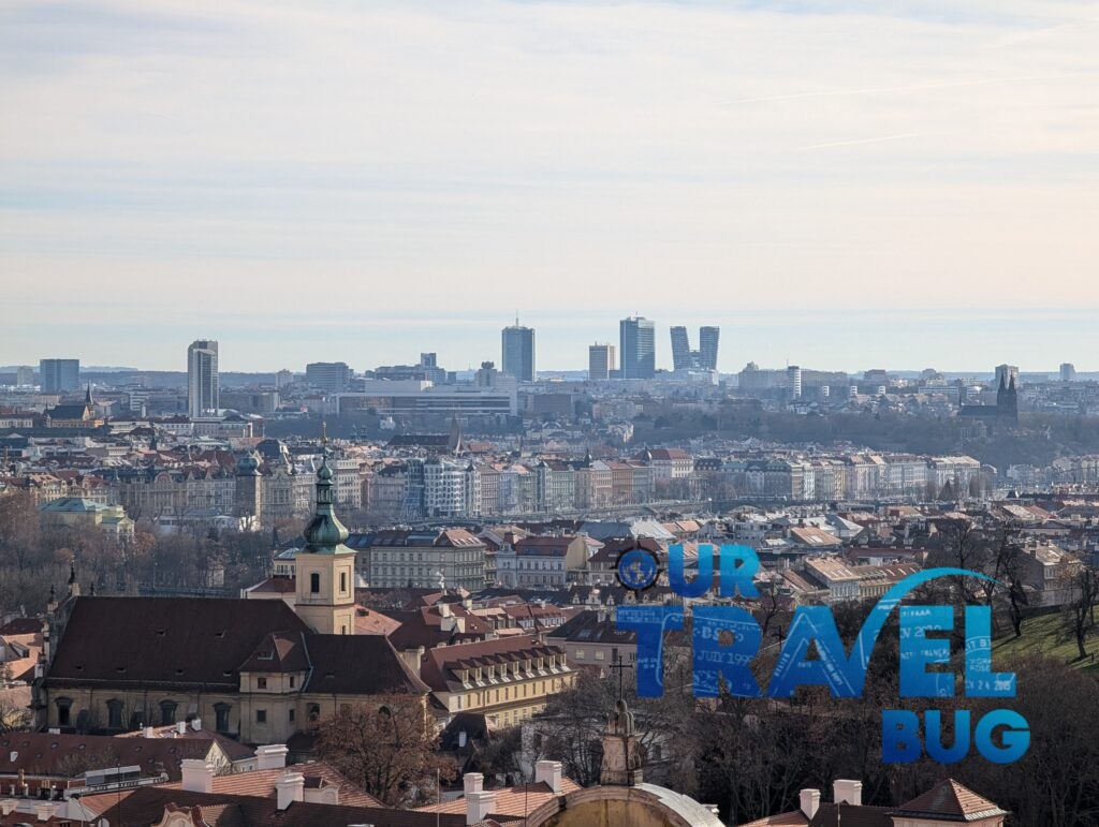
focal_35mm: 110
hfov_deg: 17.9
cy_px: 414
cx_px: 550
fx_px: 3497
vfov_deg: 13.5
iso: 62
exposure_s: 1/1244
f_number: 2.8
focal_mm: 17.91
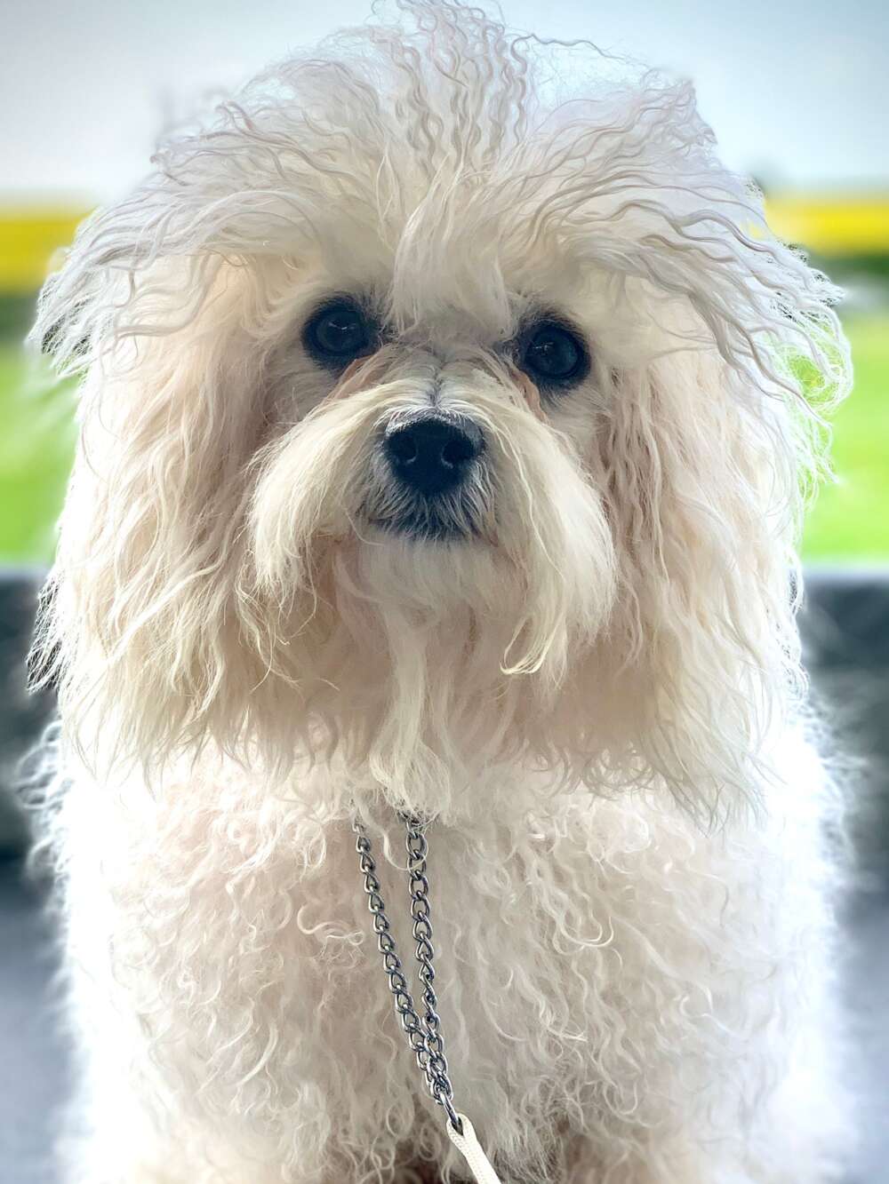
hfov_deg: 28.0
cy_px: 592
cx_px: 444
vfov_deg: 36.8
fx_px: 1780
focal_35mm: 52
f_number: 2.4
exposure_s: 1/363
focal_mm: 6
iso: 16
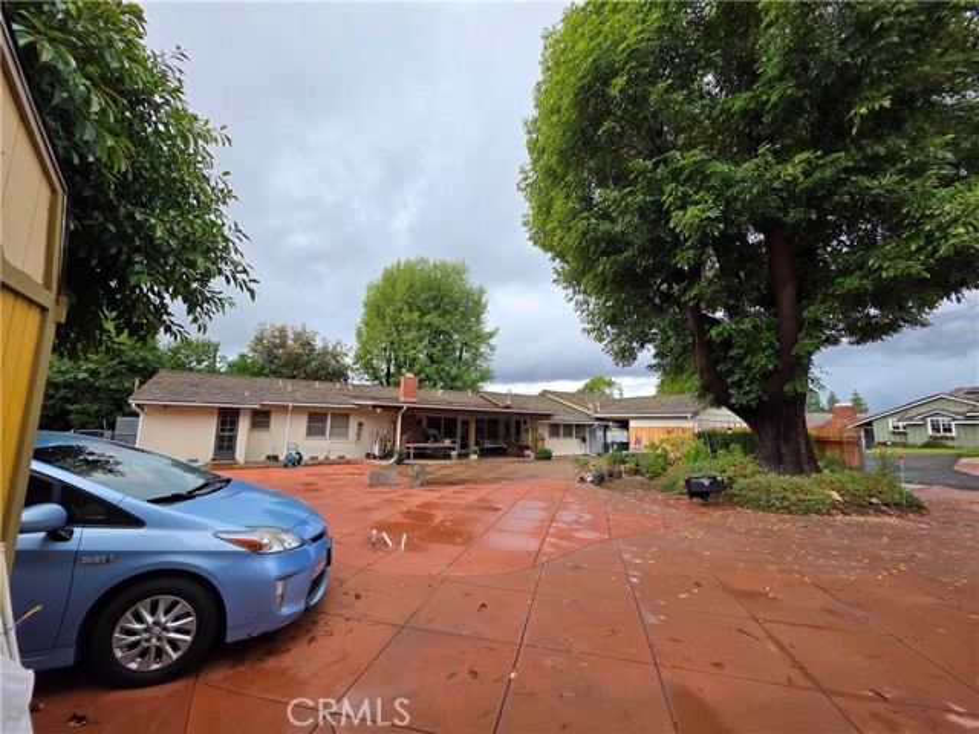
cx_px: 490
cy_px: 367
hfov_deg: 106.2
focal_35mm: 13
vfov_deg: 89.9
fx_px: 368
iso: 40
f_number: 1.9
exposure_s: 1/477
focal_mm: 2.2
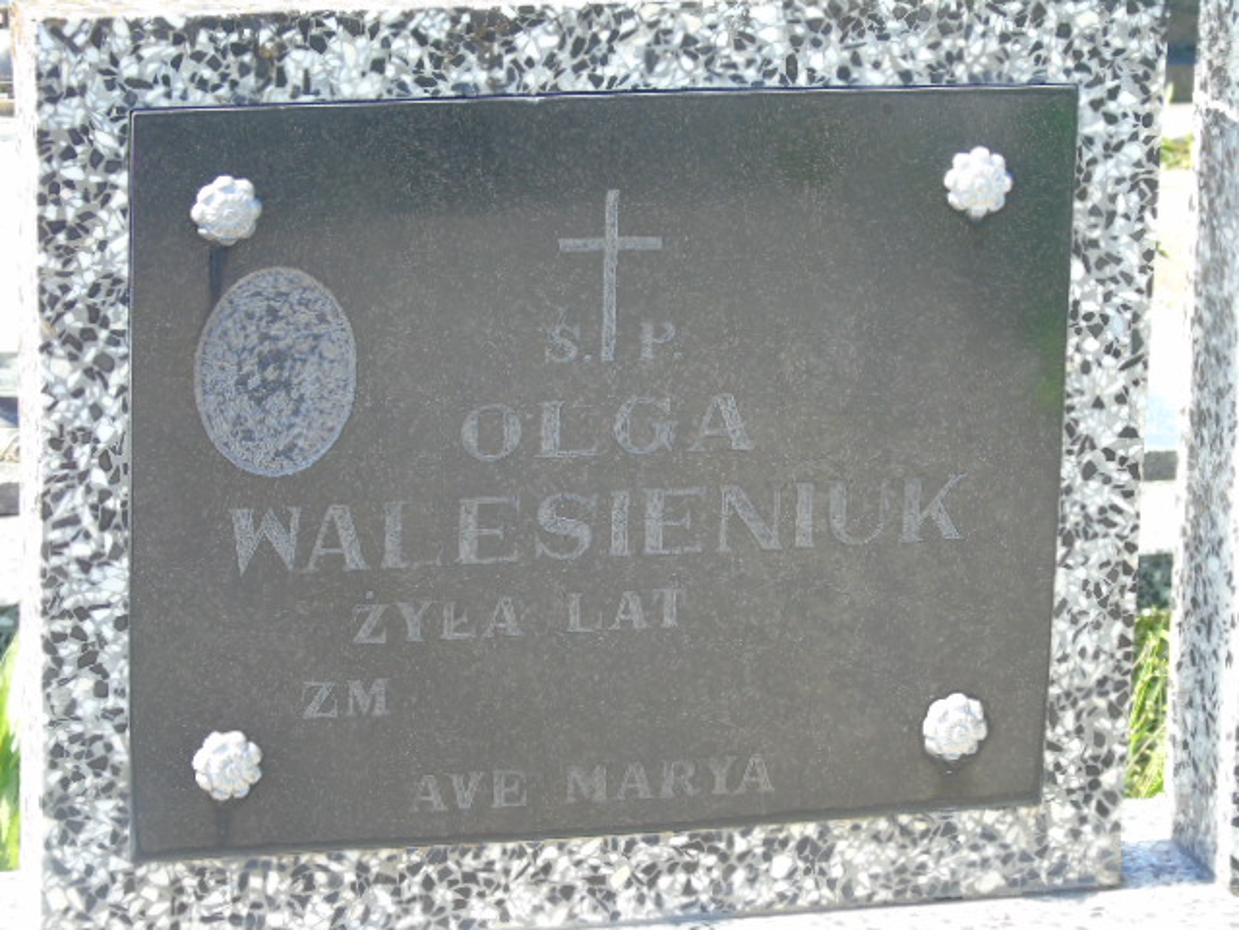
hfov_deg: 13.9
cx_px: 620
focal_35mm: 142
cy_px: 465
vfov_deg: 10.4
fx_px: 5083
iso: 200
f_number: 4.7
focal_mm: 25
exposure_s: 1/125
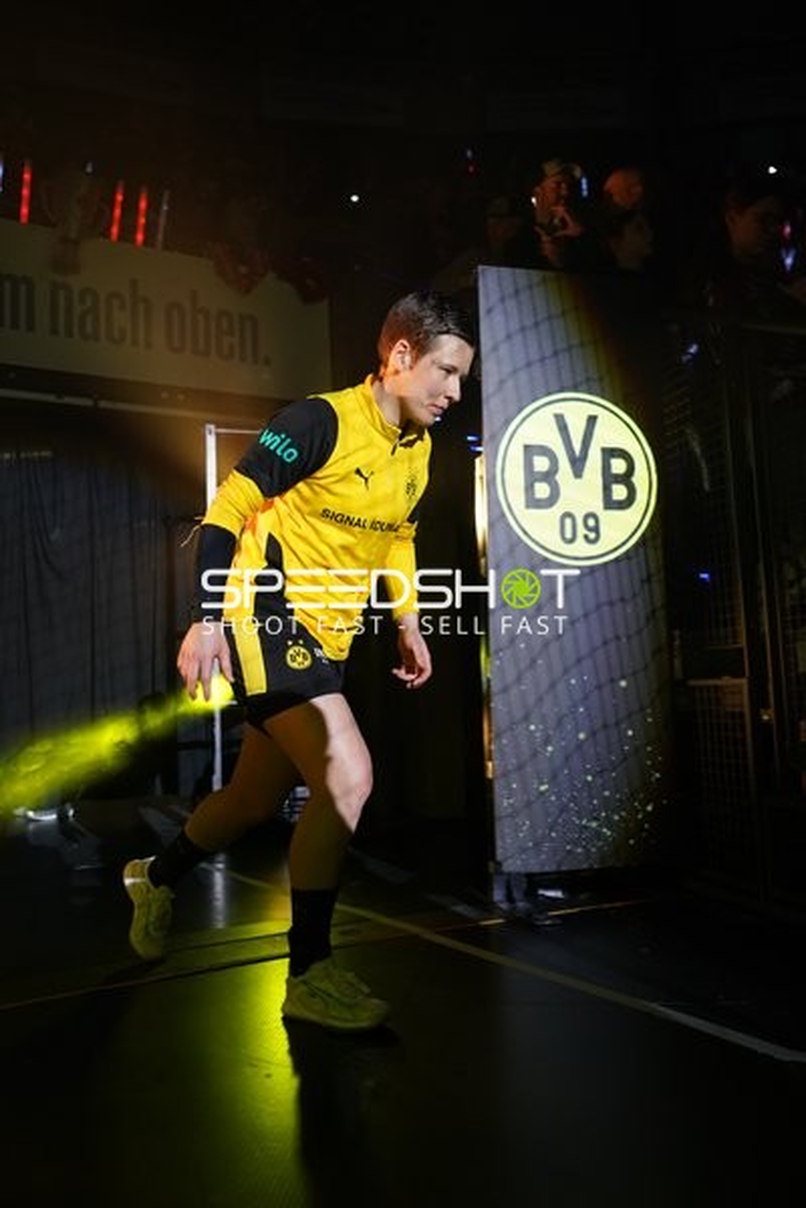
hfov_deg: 43.6
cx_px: 403
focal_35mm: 30
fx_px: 1007
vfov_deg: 61.9
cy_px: 604
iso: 3200
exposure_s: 1/400
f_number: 2.8
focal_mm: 30
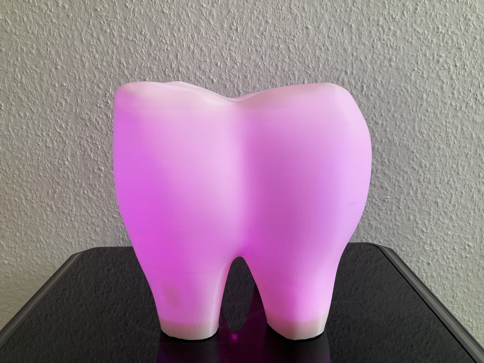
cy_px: 182
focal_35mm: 28
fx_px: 391
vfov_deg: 49.7
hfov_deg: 63.4
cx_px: 242
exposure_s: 1/87
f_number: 1.8
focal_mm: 3.99
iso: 80
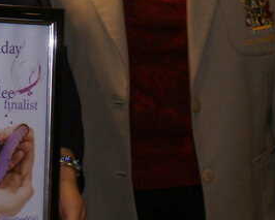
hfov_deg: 12.6
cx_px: -75
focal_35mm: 148
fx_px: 1205
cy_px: -89
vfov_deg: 10.2
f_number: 4.5
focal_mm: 28
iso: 400
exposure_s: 1/40
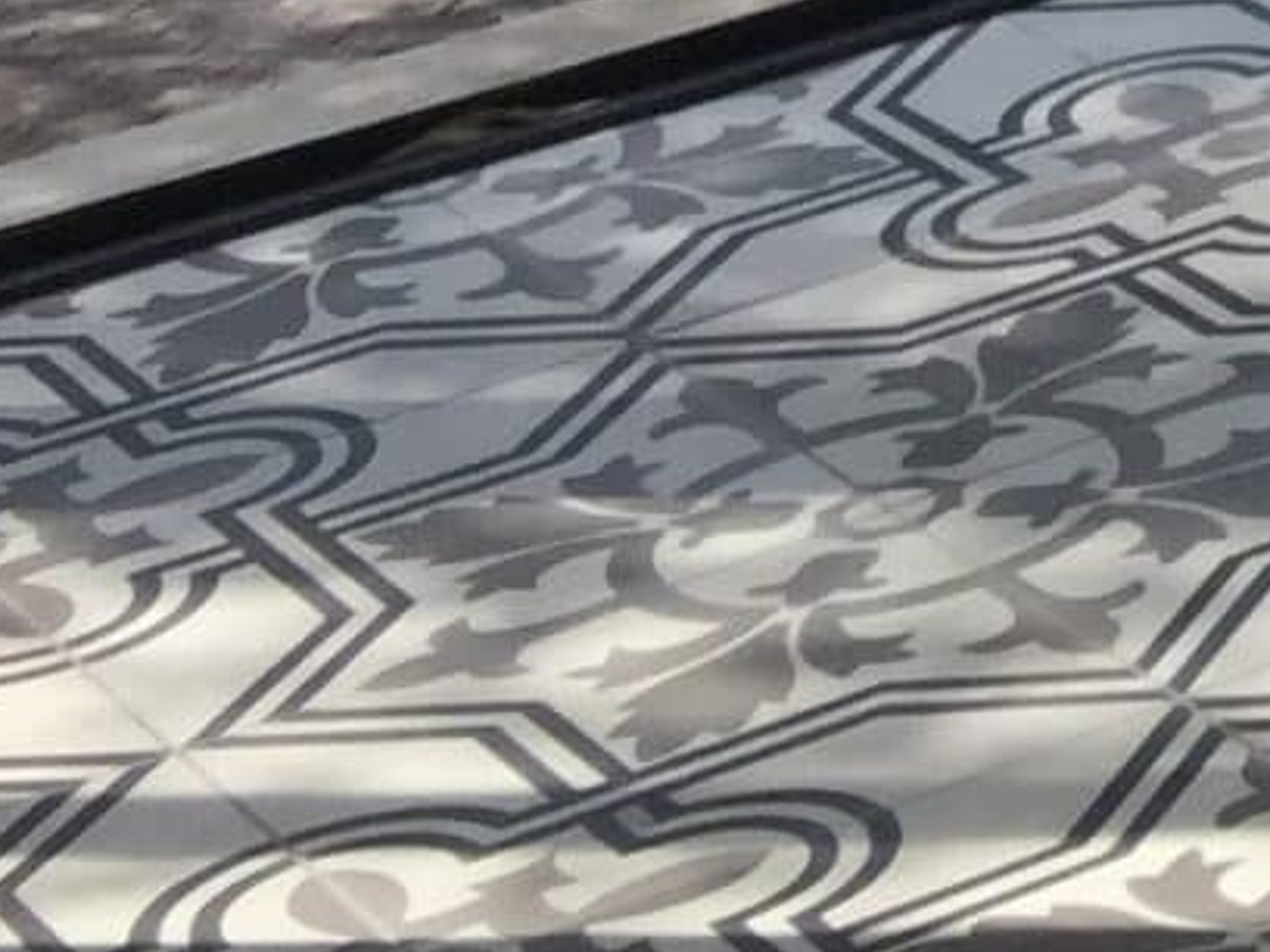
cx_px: 3742
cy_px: -1776
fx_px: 6677
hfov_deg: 9.0
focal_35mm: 182
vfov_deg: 7.3
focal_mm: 4.15
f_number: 2.2
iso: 32
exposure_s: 1/1464
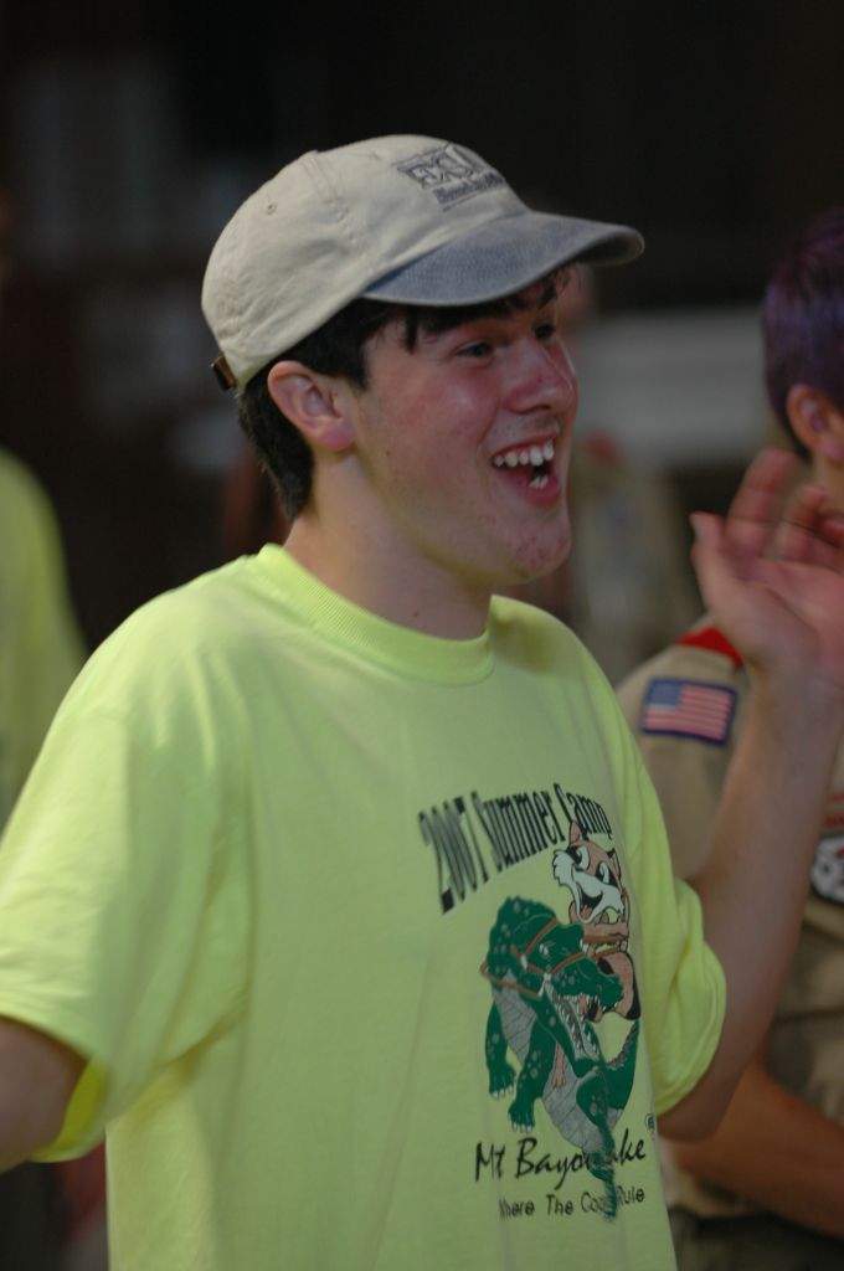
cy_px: 636
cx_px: 422
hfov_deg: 6.8
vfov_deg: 10.2
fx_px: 7140
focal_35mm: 202
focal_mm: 135
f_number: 2.8
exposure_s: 1/30
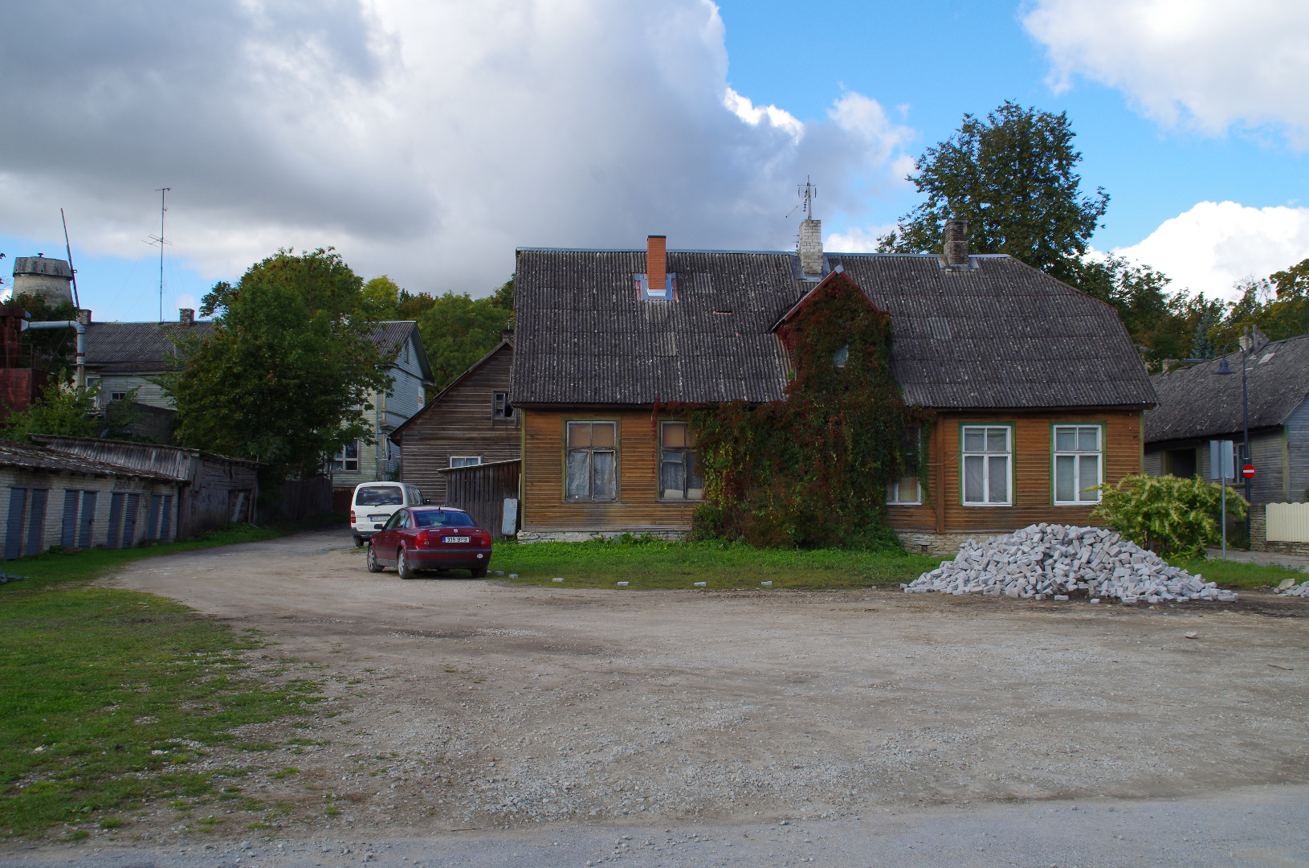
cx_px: 654
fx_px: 1524
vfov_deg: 31.8
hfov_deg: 46.5
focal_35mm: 42
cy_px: 434
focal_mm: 28
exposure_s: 1/125
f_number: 11
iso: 160
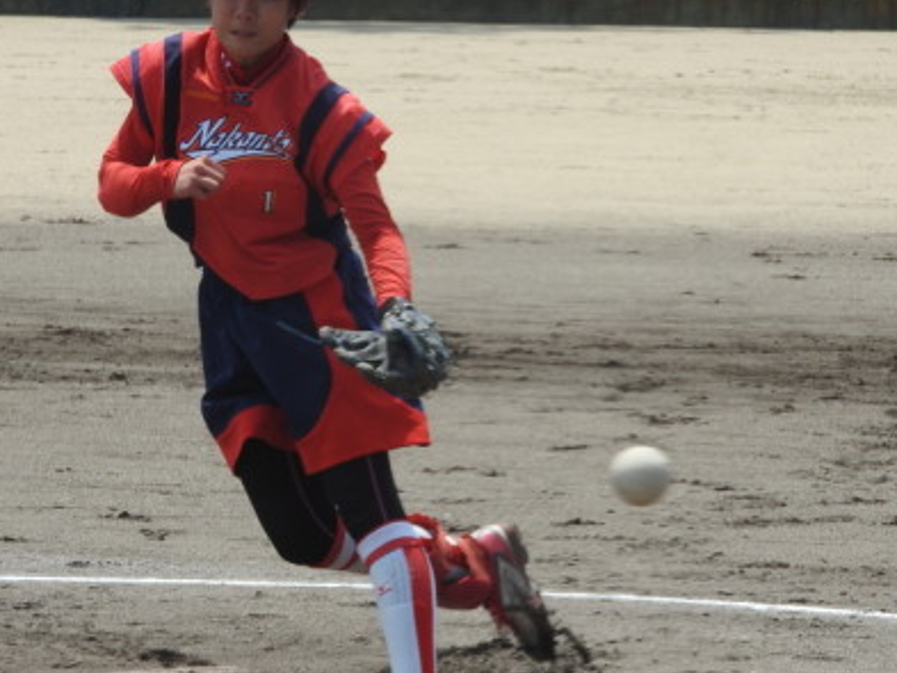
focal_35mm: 382
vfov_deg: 3.9
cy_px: 283
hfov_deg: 5.2
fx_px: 9902
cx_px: 468
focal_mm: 44.8
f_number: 5.5
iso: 100
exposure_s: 1/500
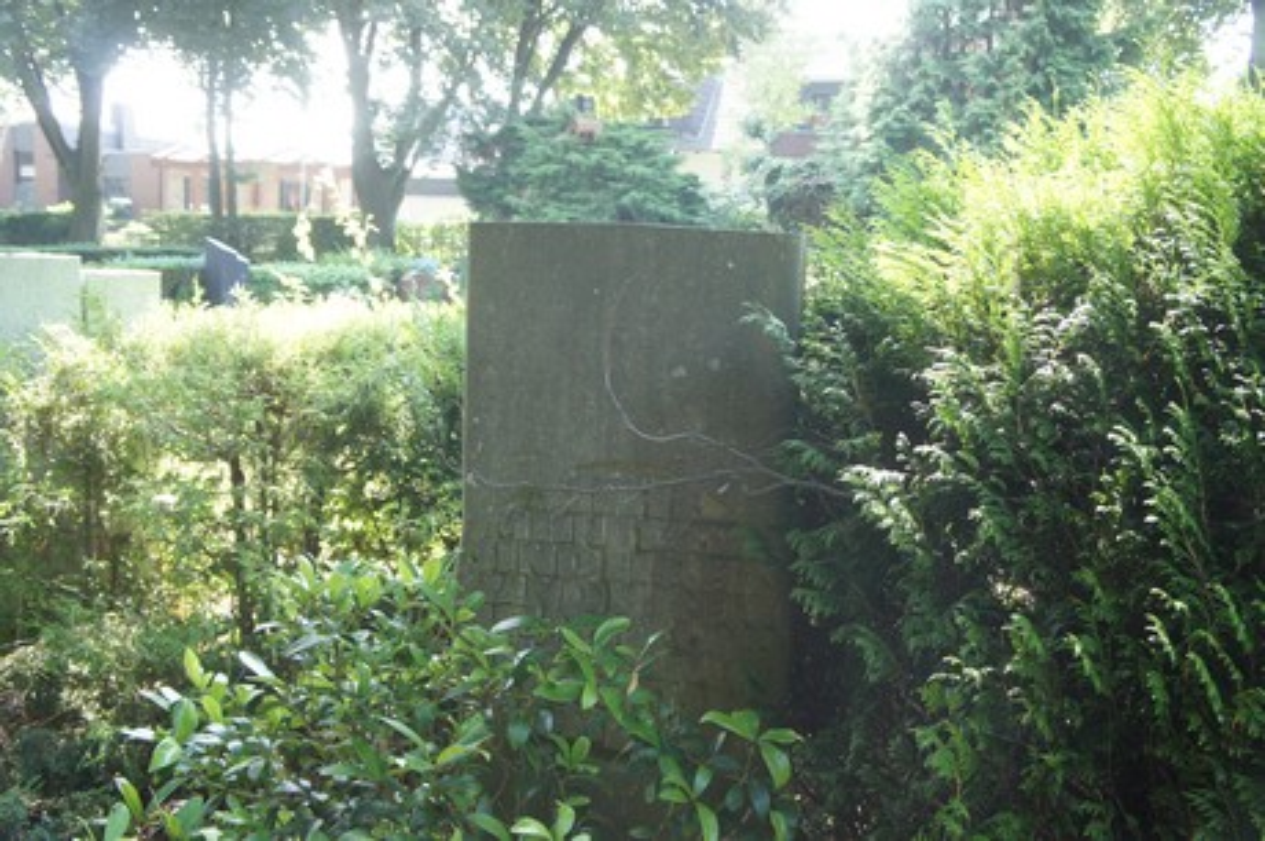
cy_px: 420
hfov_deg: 55.1
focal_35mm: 34
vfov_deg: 38.3
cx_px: 632
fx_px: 1211
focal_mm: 23
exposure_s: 1/250
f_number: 4.5
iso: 1000
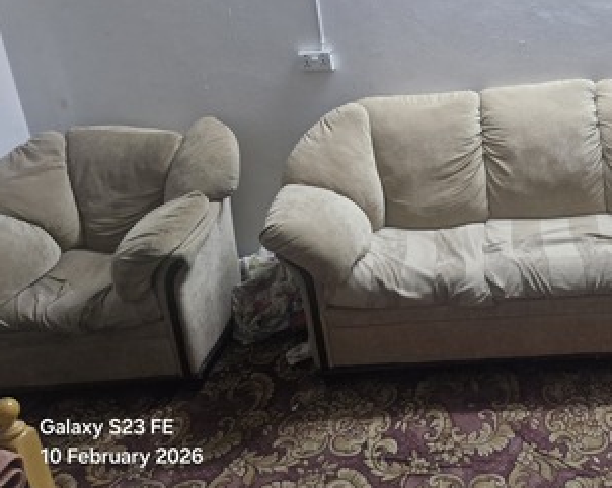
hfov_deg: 50.7
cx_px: 459
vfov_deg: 42.7
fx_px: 615
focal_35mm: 34
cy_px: 161
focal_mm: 5.54
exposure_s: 1/120
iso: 800
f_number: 1.8
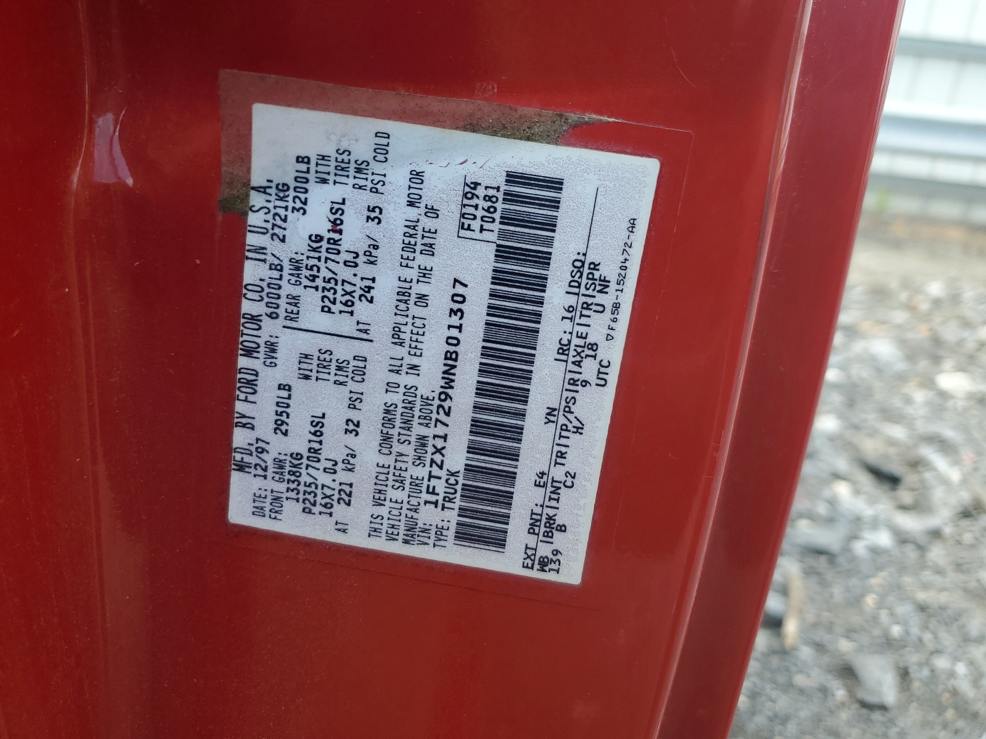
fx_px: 741
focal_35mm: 26
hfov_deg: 67.3
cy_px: 370
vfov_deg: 53.1
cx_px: 493
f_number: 1.5
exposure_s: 1/500
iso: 50
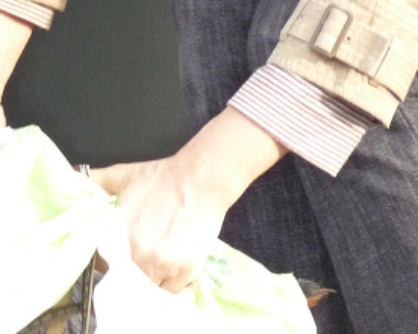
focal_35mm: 590
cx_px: -4
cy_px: 309
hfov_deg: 3.3
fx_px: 7302
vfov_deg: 2.6
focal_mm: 50.8
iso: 640
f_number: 3.7
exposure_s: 1/320
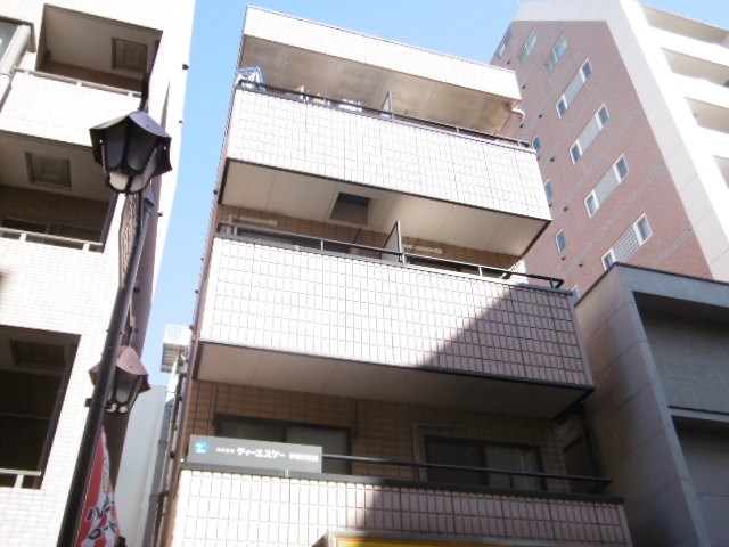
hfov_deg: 56.8
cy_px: 274
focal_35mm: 32
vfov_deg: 44.2
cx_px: 364
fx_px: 674
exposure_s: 1/250
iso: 100
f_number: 3.5
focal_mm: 5.8
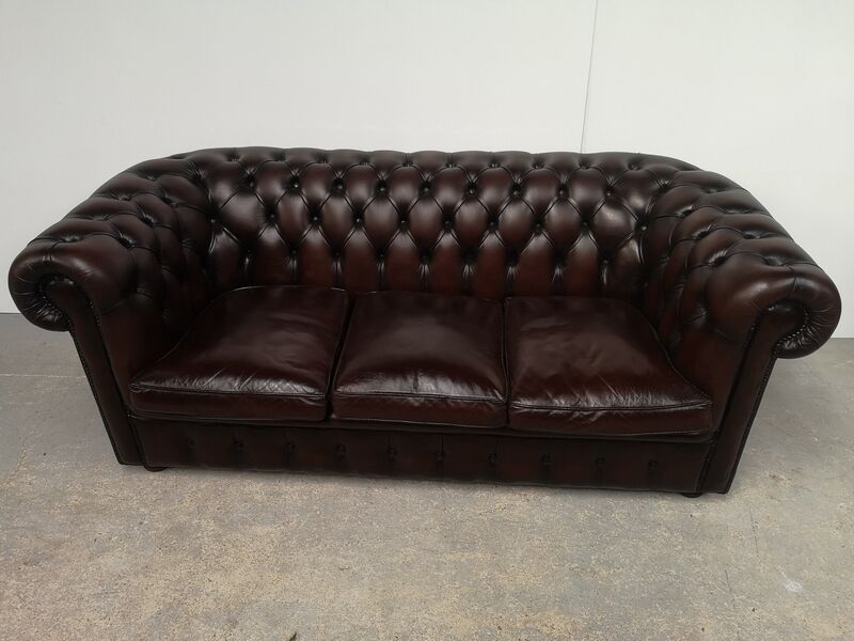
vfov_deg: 51.4
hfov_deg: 65.3
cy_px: 320
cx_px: 427
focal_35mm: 27
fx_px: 666
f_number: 1.8
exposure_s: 1/33.3
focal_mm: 5.58
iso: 320
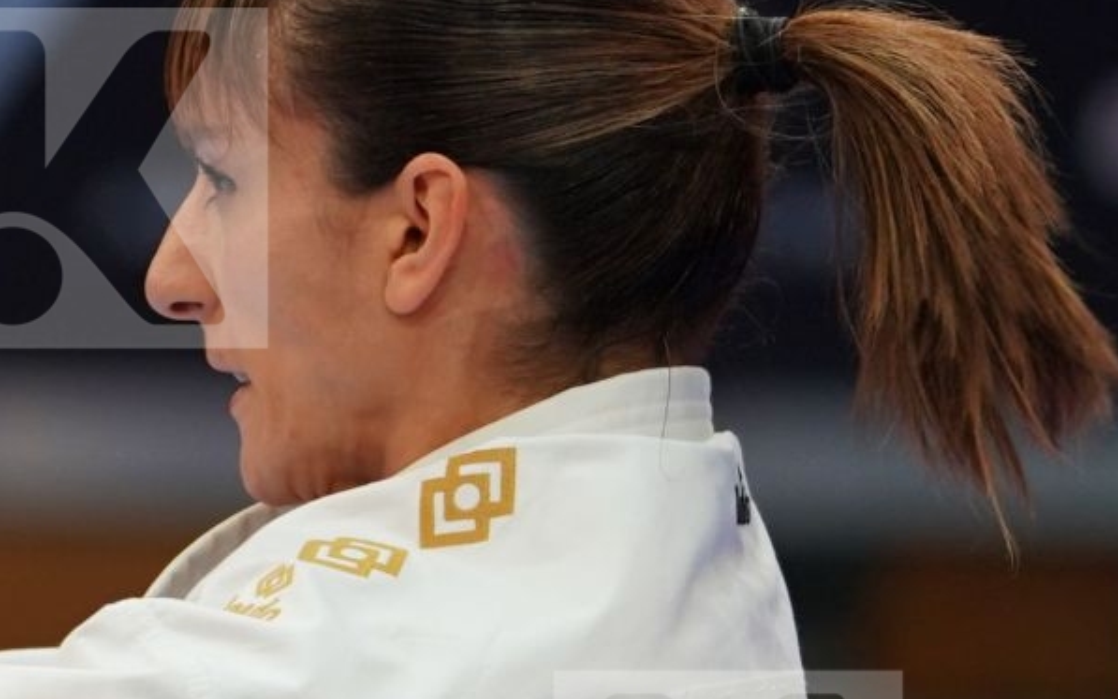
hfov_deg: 2.3
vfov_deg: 1.4
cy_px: 841
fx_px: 28090
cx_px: 94
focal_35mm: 922
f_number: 2.8
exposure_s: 1/500
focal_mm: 200
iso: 640
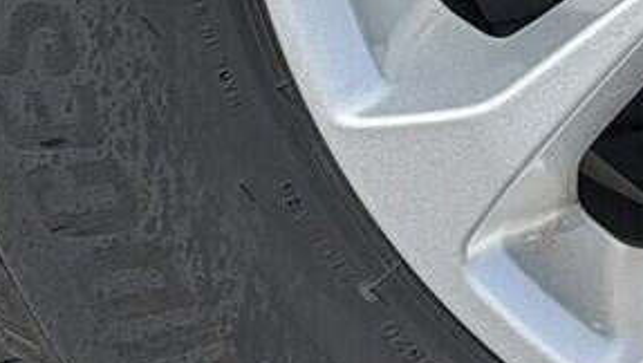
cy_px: -262
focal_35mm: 262
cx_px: 1205
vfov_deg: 4.6
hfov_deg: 7.9
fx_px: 4471
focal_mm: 6.76
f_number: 1.78
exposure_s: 1/2865
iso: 64
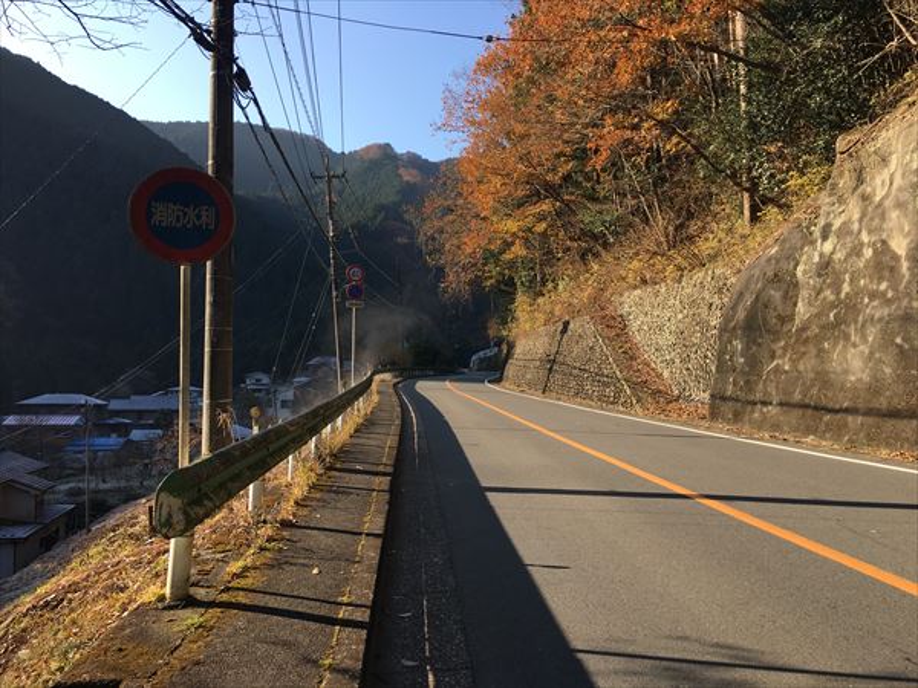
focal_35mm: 29
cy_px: 344
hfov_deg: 61.7
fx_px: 769
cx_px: 459
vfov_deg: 48.2
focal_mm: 4.15
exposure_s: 1/561
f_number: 2.2
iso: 25
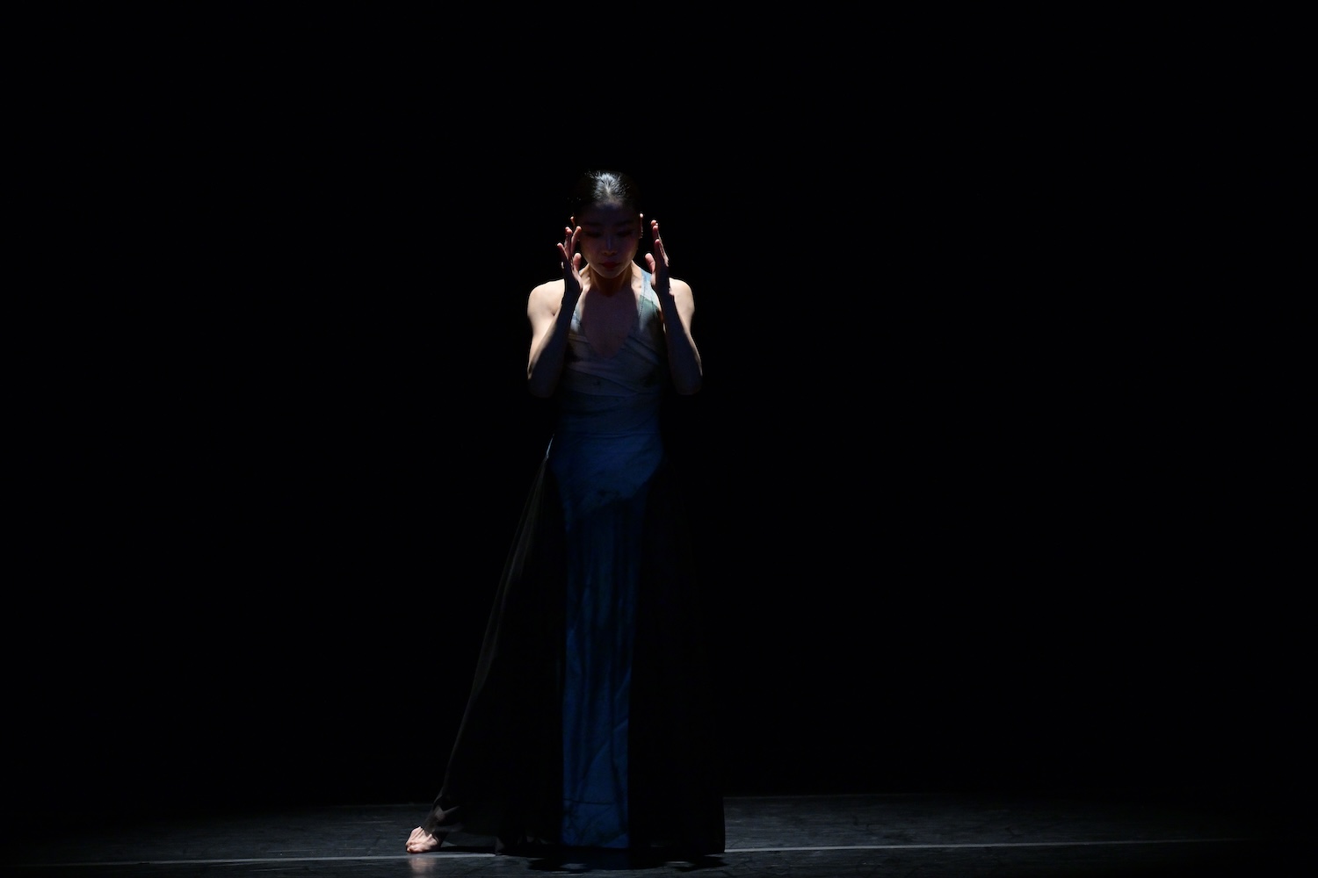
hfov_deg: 5.3
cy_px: 439
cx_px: 659
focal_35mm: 390
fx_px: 14277
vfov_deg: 3.5
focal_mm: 390
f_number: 4
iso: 2500
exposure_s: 1/400
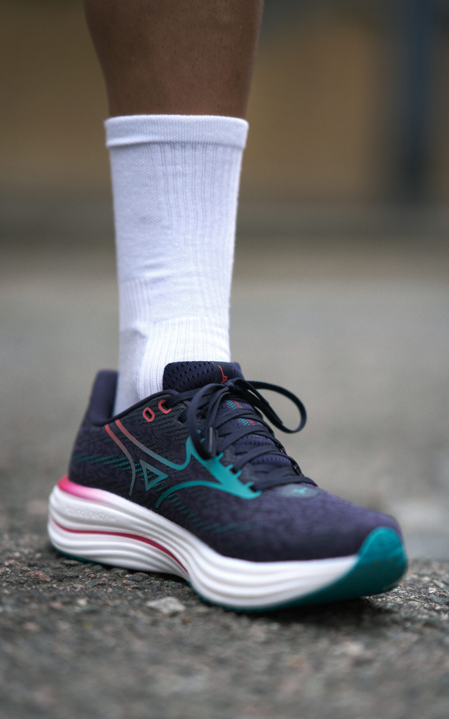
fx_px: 1703
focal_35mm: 87
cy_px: 361
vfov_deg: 23.8
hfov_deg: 15.0
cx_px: 224
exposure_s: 1/2500
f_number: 1.4
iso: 200
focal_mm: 85
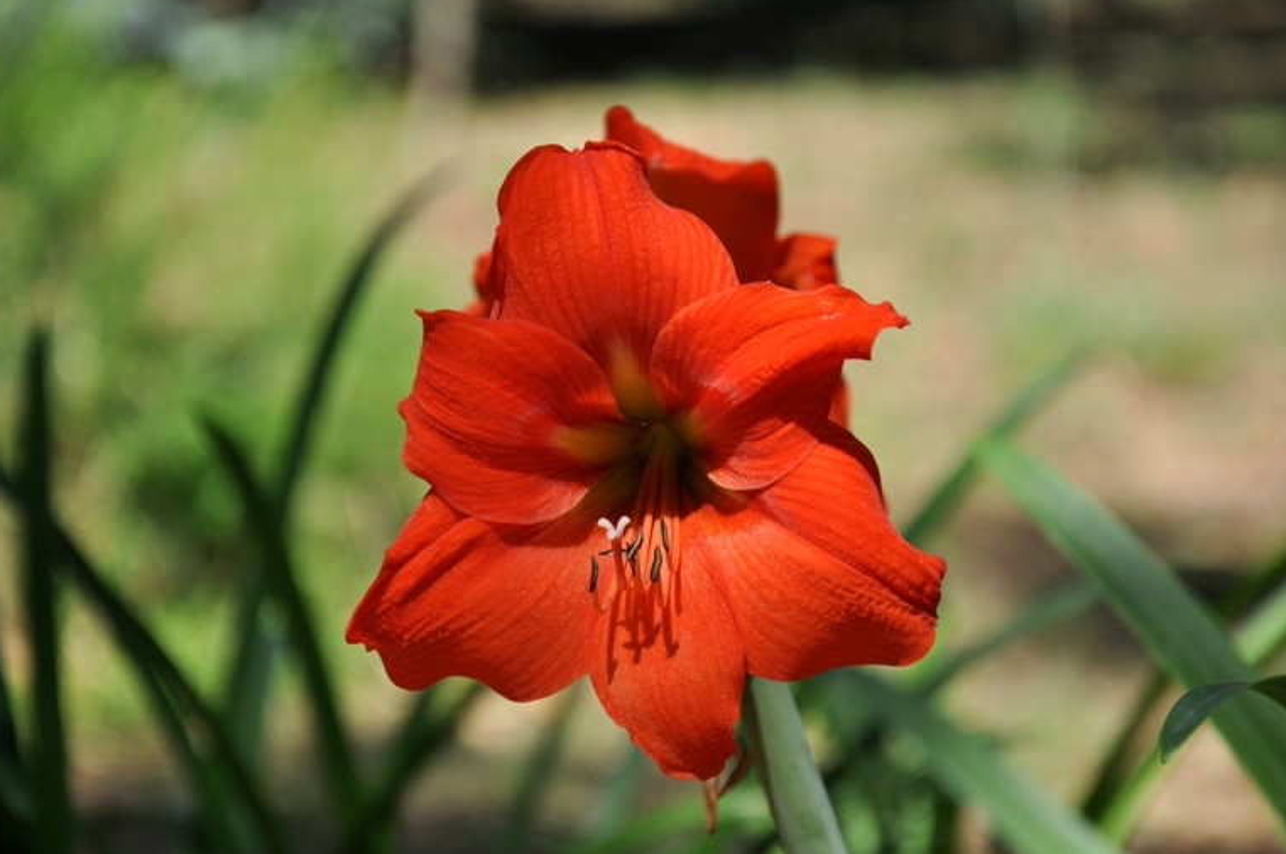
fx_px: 5904
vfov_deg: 8.3
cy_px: 417
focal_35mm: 166
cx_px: 652
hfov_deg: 12.4
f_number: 6.3
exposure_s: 1/640
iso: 640
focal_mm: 105
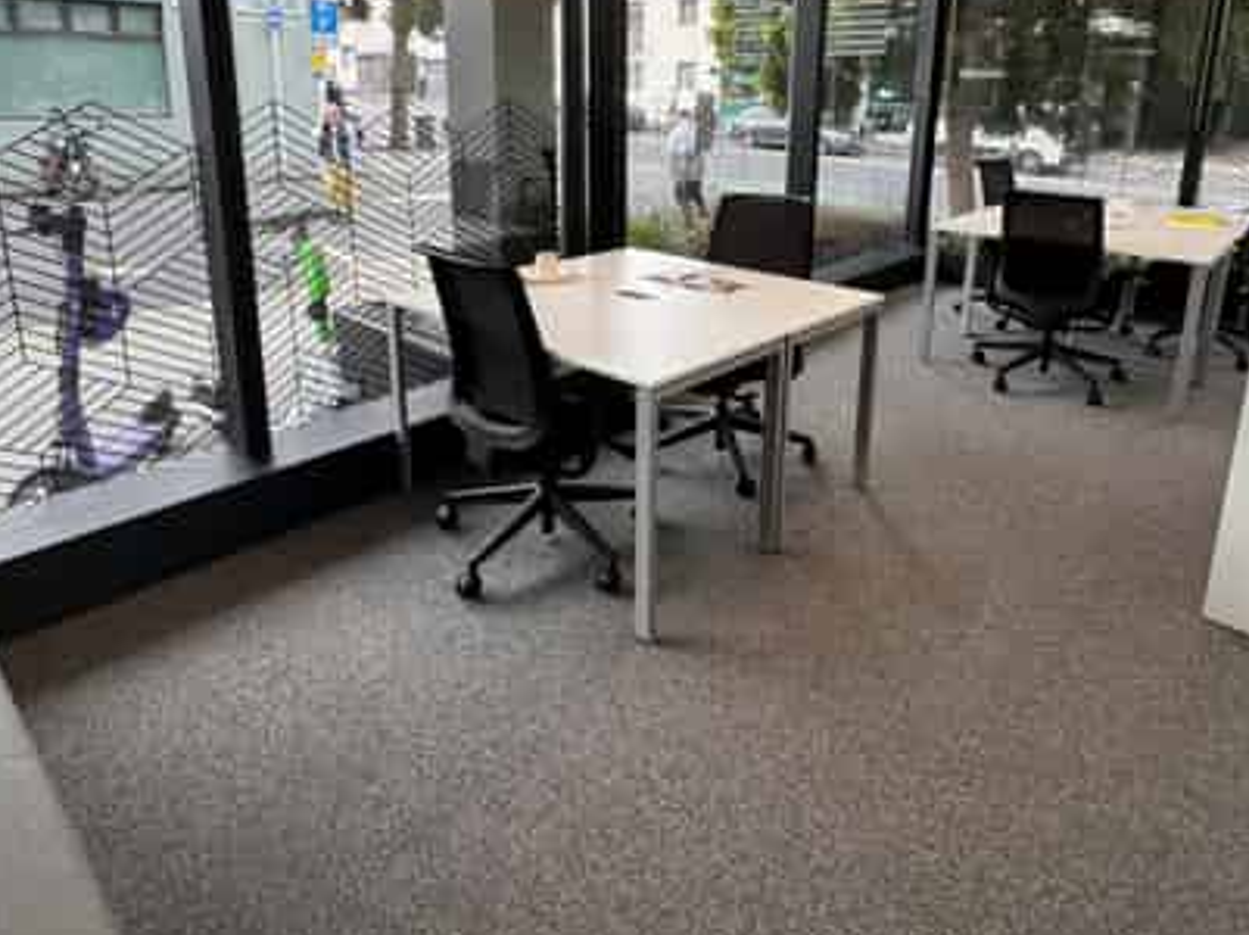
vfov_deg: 56.9
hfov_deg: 74.0
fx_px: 829
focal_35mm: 23
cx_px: 639
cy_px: 276
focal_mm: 2.22
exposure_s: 1/100
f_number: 2.2
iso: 200
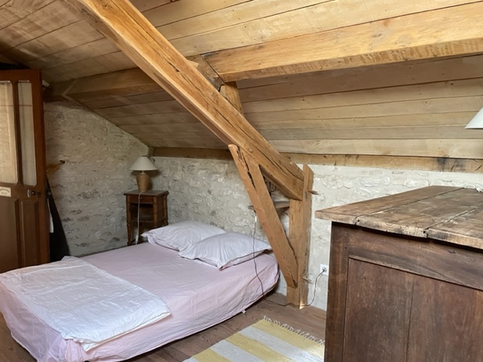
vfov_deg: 51.3
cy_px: 186
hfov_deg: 65.3
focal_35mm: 27
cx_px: 238
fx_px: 377
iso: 500
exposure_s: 1/60
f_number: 1.6
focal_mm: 4.2
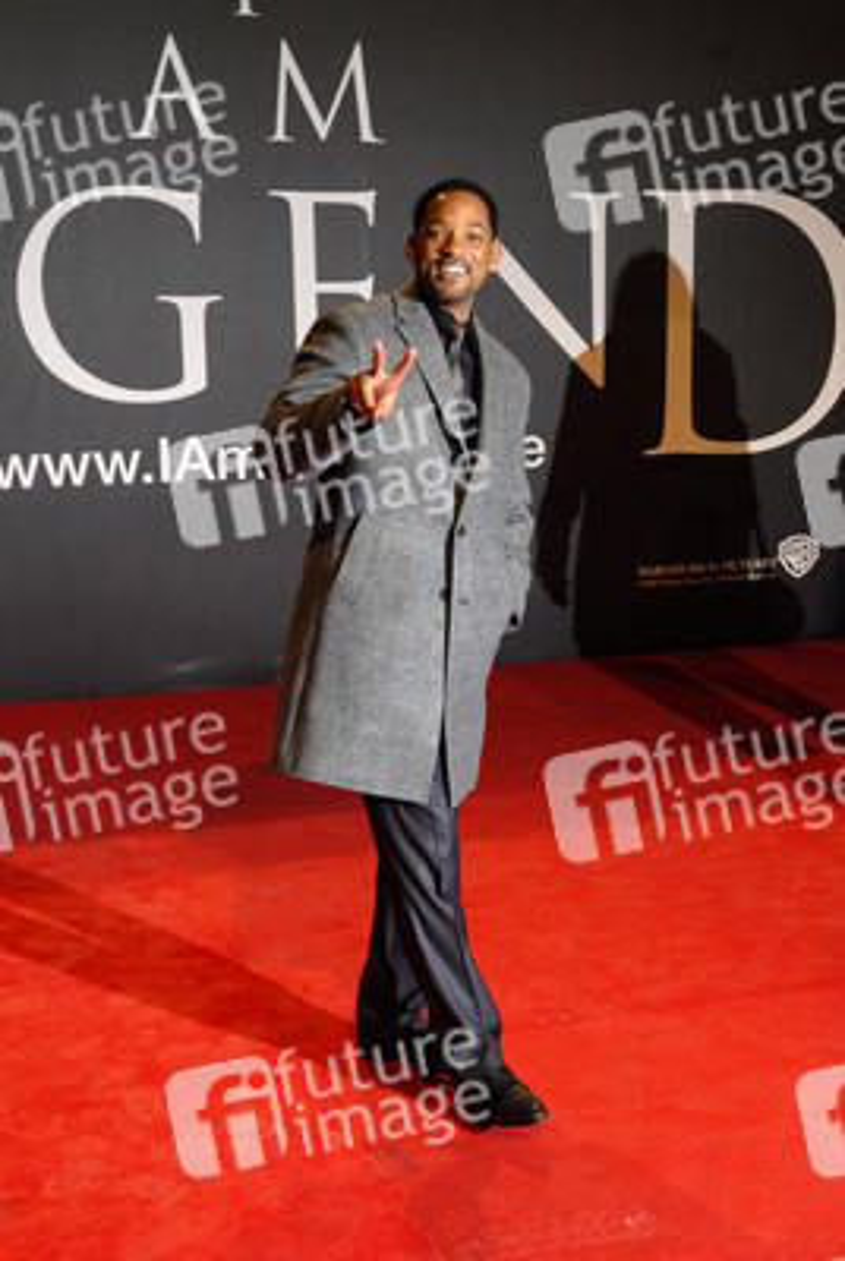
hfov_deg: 26.6
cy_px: 630
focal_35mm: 51
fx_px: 1789
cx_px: 422
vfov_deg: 38.8
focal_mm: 34
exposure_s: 1/125
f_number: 7.1
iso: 500
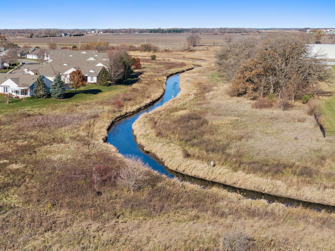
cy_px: 126
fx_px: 464
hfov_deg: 39.7
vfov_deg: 30.2
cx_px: 168
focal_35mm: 48
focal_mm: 8.6
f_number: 3.8
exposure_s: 1/800
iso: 100
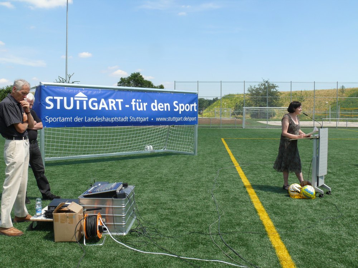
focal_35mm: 35
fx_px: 362
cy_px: 134
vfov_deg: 40.7
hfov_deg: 52.6
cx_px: 179
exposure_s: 1/320
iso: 100
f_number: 5.6
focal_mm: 7.4
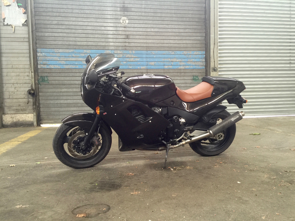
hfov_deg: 61.7
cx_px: 148
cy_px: 110
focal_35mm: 29
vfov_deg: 48.2
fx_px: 247
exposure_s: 1/17
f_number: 2.2
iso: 64
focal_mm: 4.15
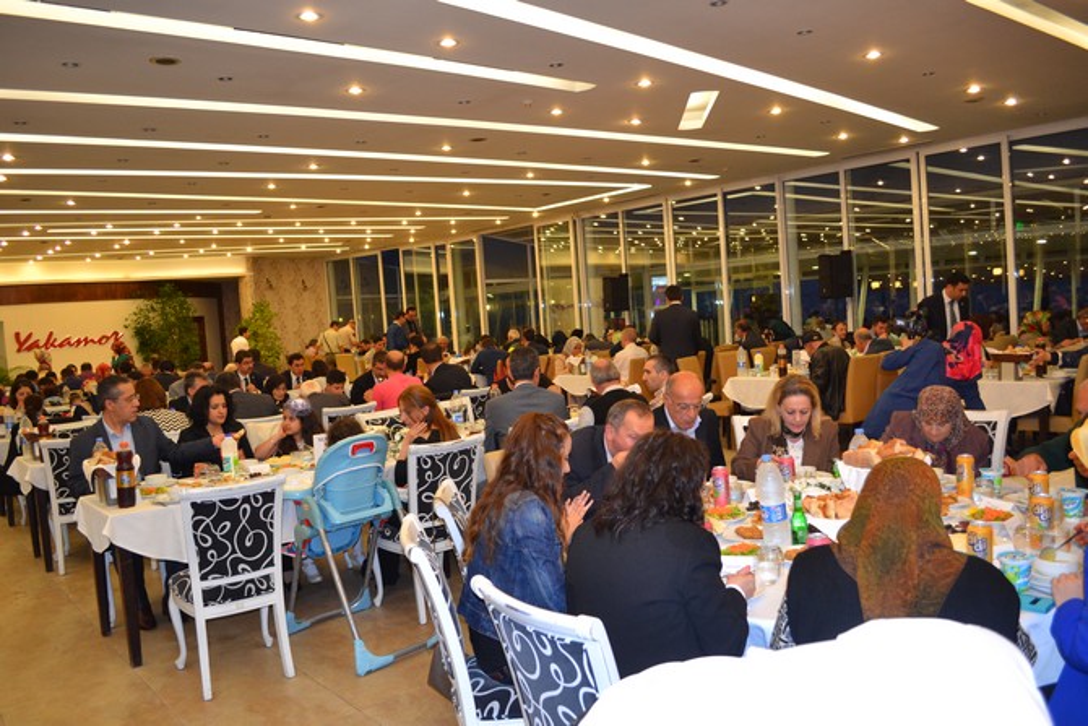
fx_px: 816
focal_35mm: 27
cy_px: 363
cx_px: 544
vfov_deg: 48.0
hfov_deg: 67.4
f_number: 3.5
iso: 1000
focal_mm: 18
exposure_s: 1/60
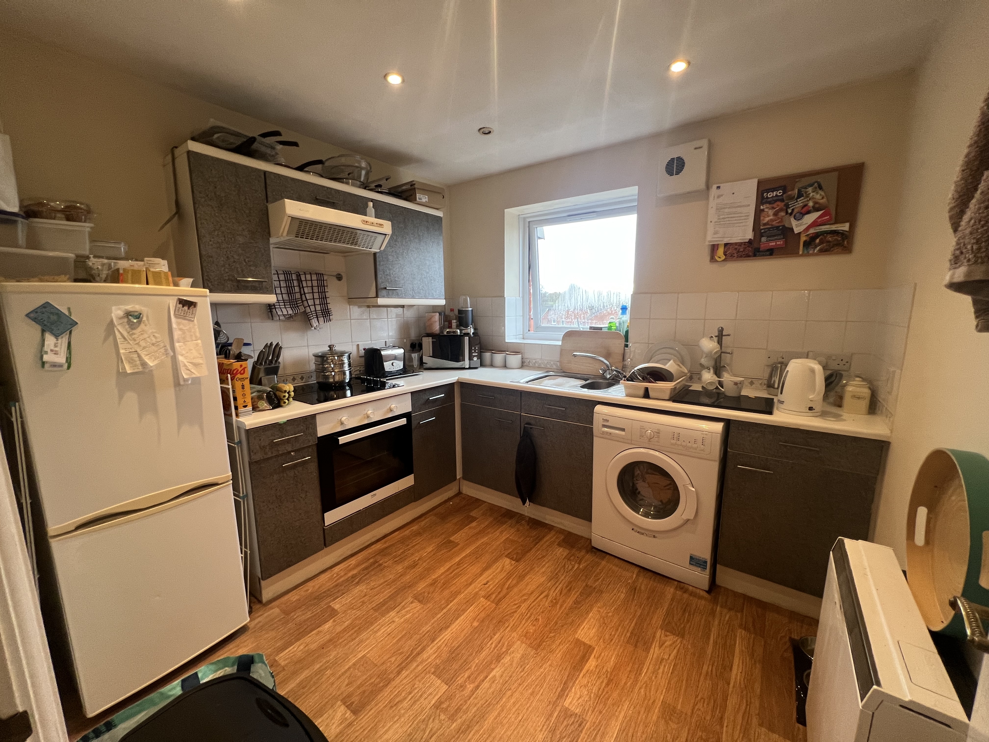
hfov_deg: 106.2
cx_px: 494
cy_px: 371
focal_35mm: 13
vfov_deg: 89.9
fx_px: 371
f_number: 1.8
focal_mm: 1.57
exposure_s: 1/50
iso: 125
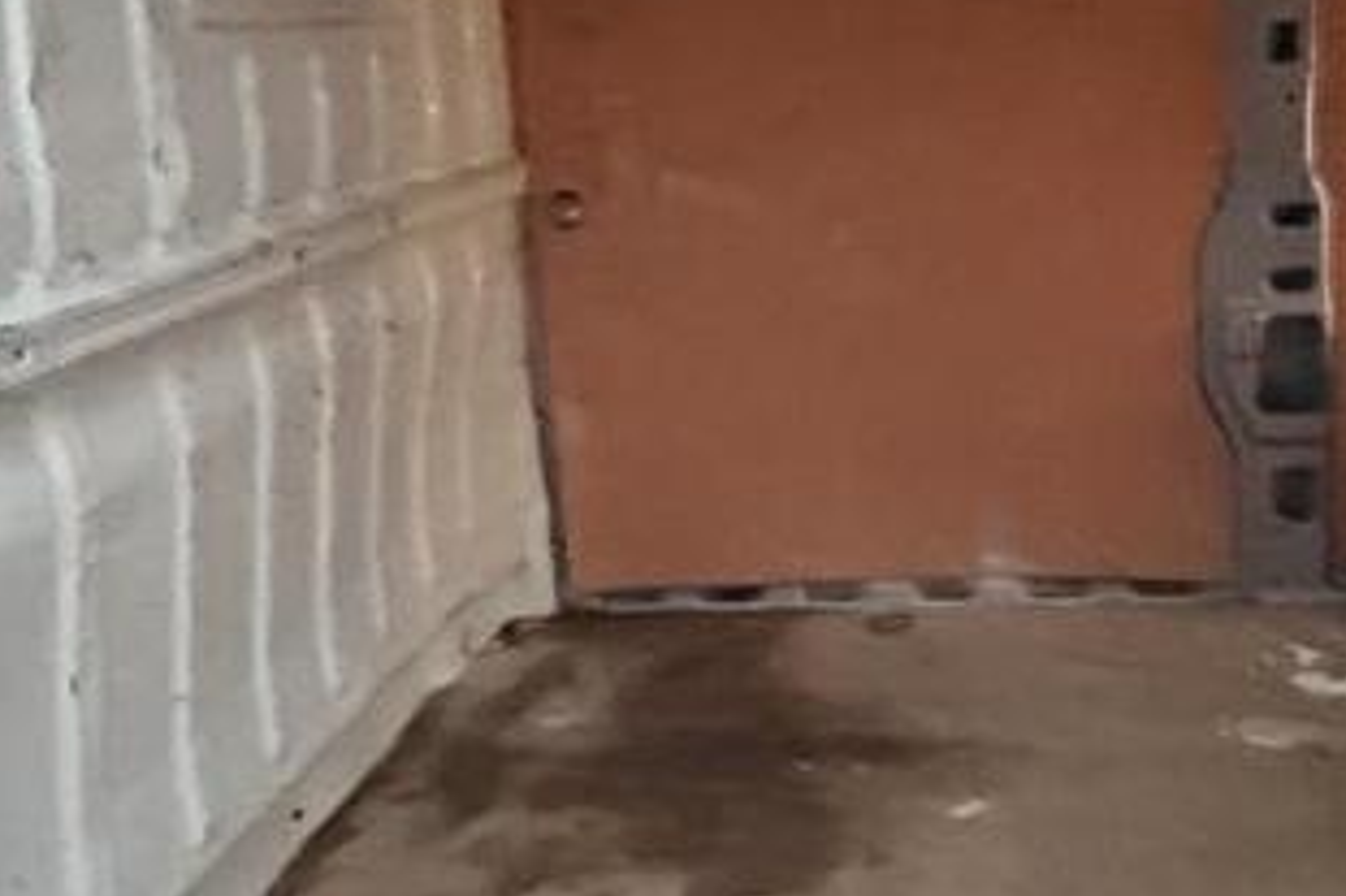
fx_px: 1569
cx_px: 757
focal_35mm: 42
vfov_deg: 31.8
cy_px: 355
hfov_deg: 46.3
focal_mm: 2.22
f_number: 2.2
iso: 1600
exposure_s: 1/30
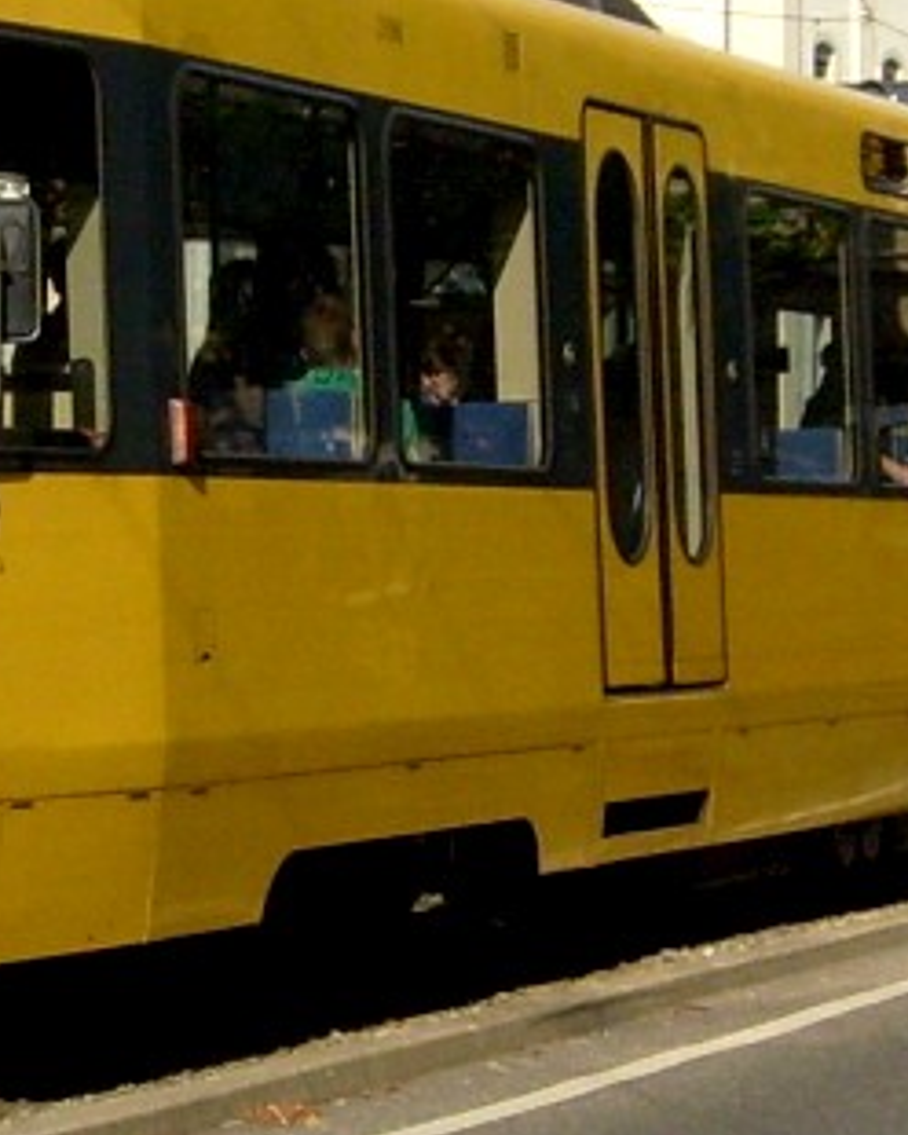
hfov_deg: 13.6
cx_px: 176
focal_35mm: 113
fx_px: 3796
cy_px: 55
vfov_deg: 16.7
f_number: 7.1
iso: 80
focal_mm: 5.8
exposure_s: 1/350
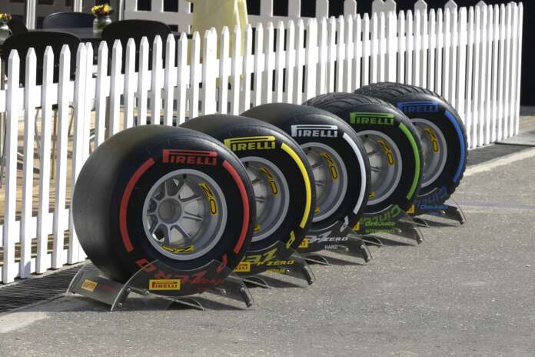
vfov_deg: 6.5
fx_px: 3121
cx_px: 268
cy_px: 178
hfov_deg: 9.8
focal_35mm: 210
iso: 400
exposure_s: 1/400
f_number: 16
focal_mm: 210
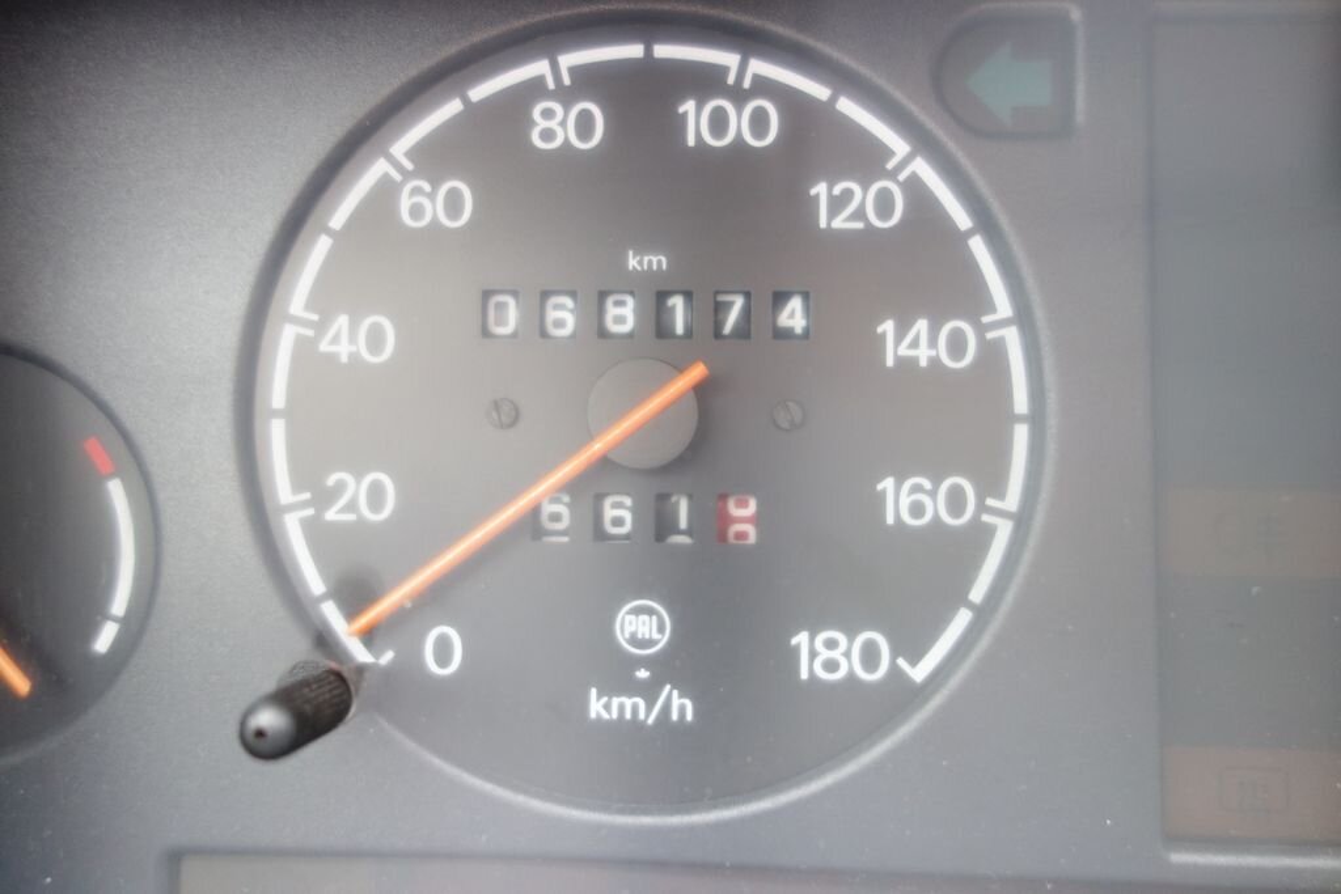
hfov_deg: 65.5
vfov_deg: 46.4
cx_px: 670
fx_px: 1043
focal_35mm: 28
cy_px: 447
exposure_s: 1/30
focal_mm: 10.4
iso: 400
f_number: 1.8
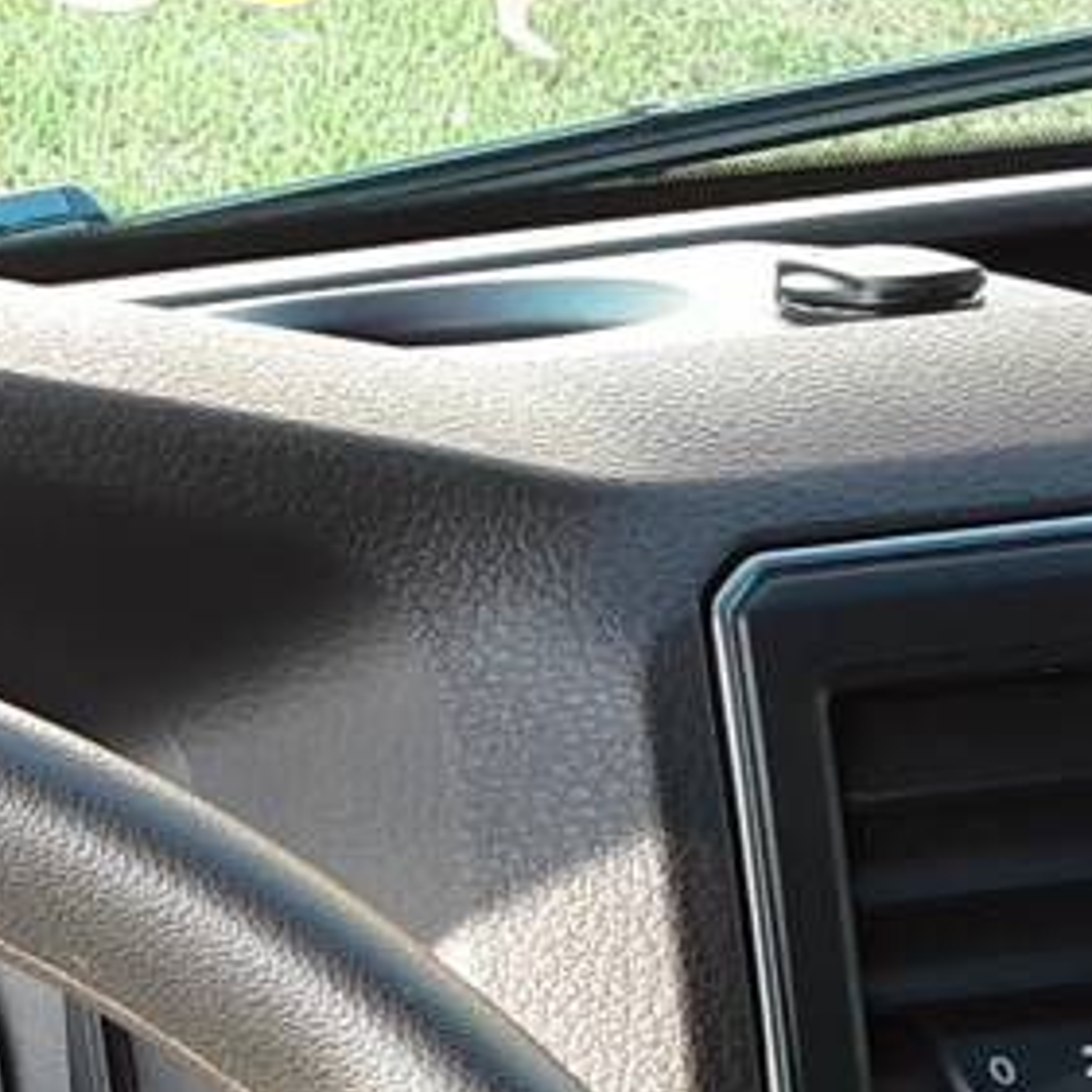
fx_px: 4533
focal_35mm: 127
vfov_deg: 13.3
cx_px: -525
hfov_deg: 13.0
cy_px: 1341
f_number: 1.9
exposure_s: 1/40
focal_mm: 2.9
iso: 42
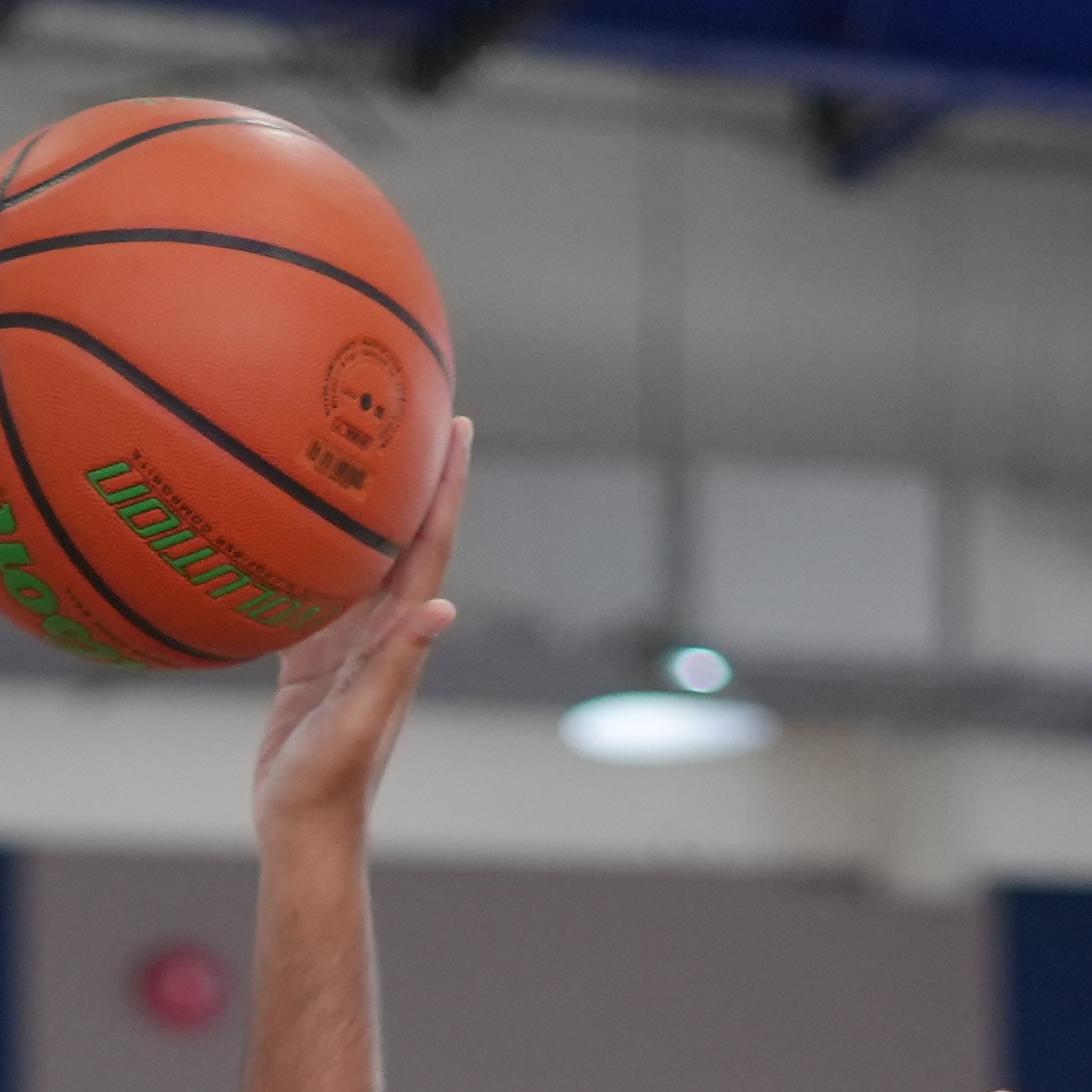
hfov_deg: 6.2
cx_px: 454
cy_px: 2371
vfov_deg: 6.0
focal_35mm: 284
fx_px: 10136
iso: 1250
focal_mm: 50
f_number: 1.8
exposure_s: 1/1250
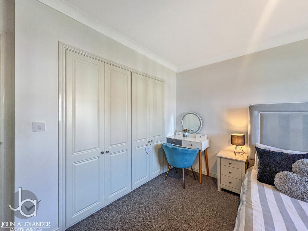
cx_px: 154
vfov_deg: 85.7
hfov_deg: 102.1
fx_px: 125
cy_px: 116
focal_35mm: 14
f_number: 2.2
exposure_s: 1/100
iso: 250
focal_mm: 2.22
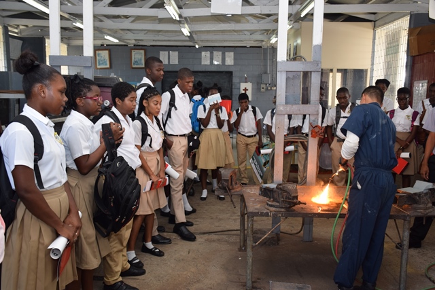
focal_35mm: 36
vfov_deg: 36.9
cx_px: 218
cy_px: 145
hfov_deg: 53.1
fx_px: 435
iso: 400
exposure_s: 1/125
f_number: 5
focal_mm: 24
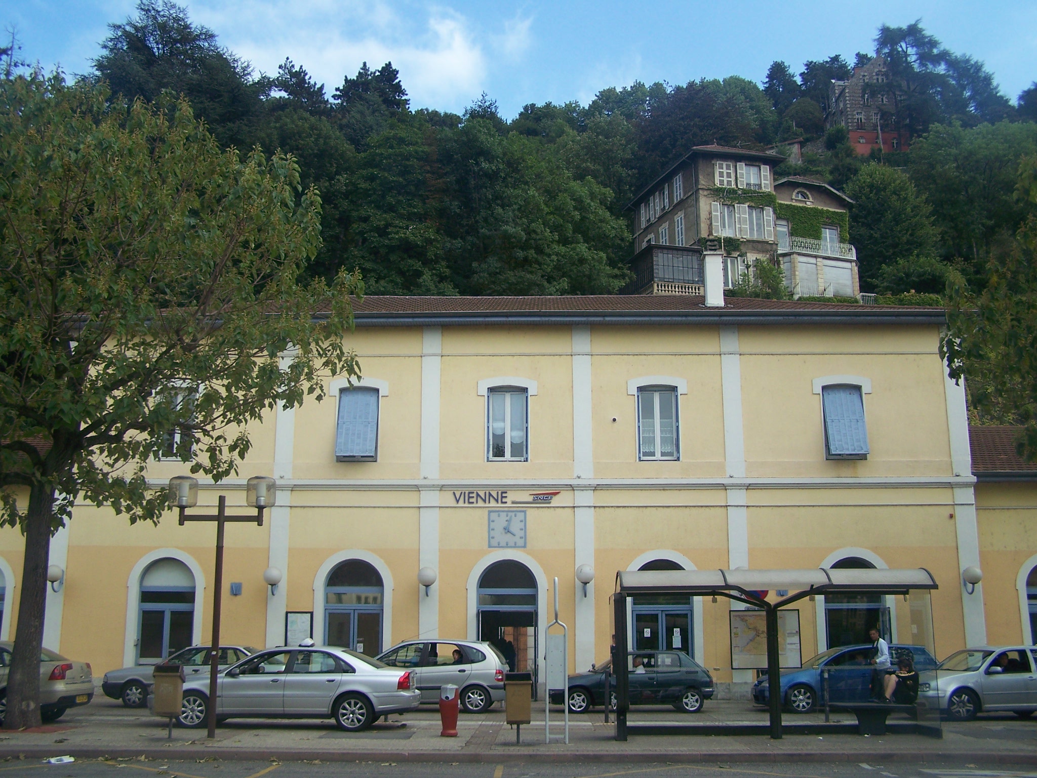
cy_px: 389
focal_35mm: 38
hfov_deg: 49.0
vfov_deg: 37.7
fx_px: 1138
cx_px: 518
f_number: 2.8
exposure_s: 1/640
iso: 80
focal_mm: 6.3
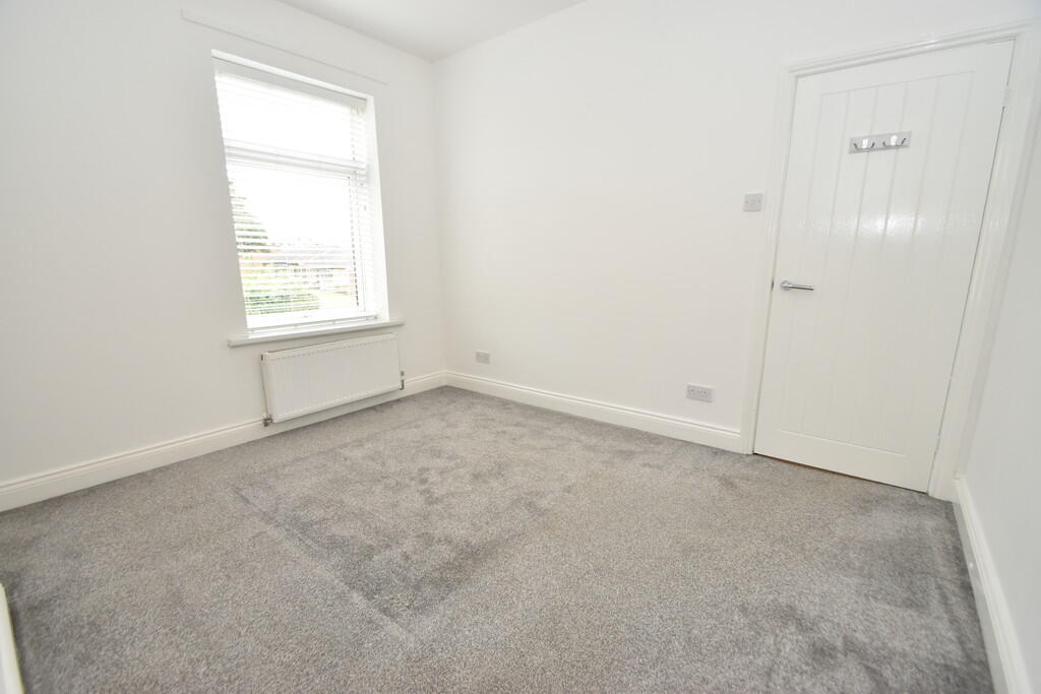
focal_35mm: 15
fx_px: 434
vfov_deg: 77.3
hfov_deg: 100.4
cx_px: 520
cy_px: 347
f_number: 5.6
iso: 720
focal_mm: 10
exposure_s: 1/125
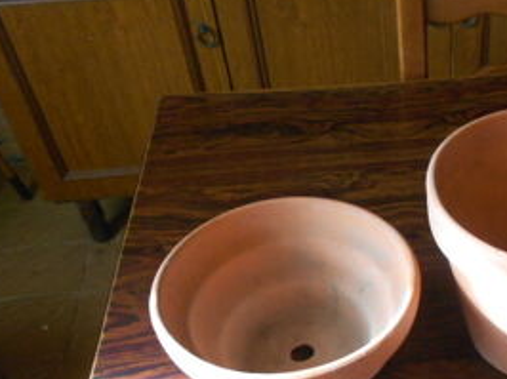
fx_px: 688
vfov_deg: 30.0
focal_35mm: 47
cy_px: 314
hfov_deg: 38.4
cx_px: 429
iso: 200
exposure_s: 1/30
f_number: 3.2
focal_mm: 4.6
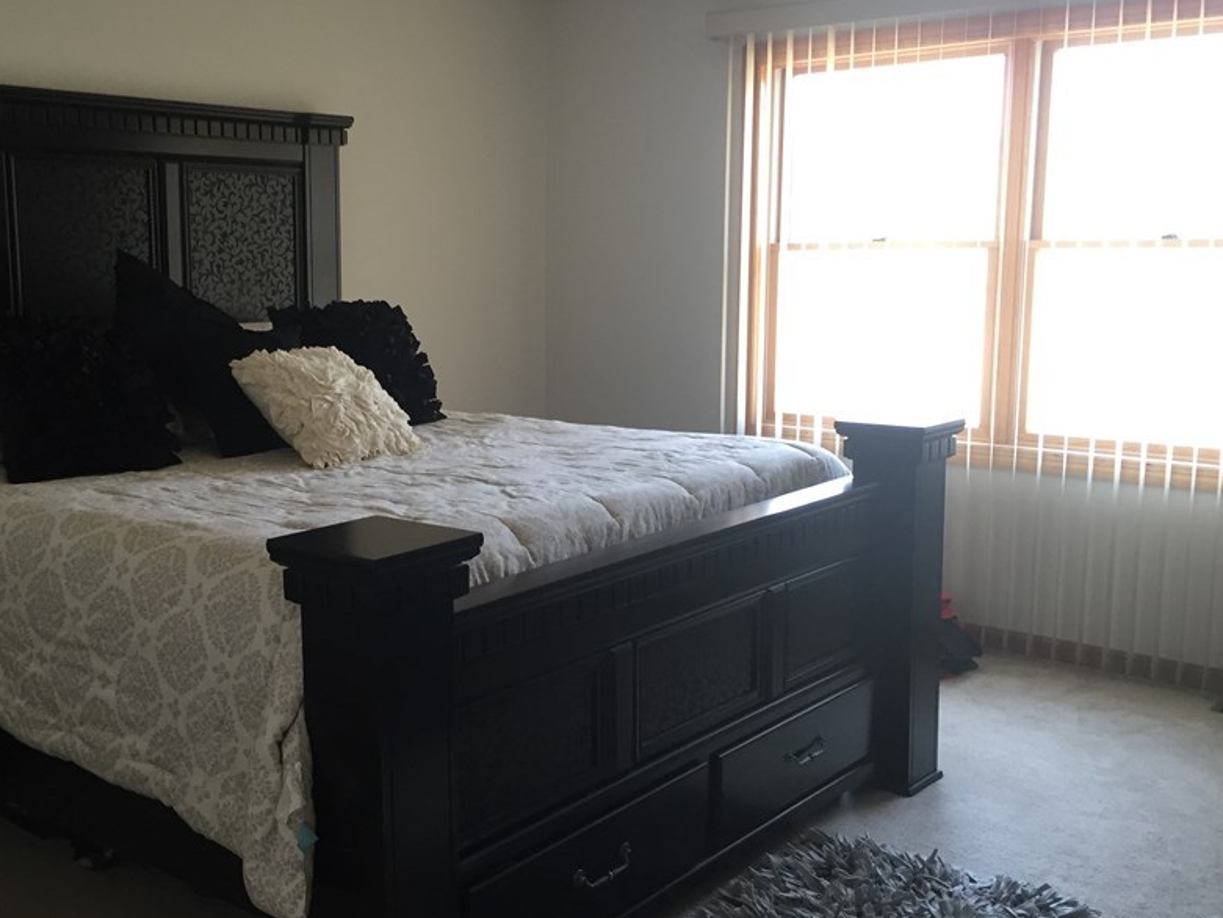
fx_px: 1343
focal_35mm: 38
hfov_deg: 48.6
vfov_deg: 37.7
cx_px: 470
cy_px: 461
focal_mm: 4.15
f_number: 2.2
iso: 40
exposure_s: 1/30
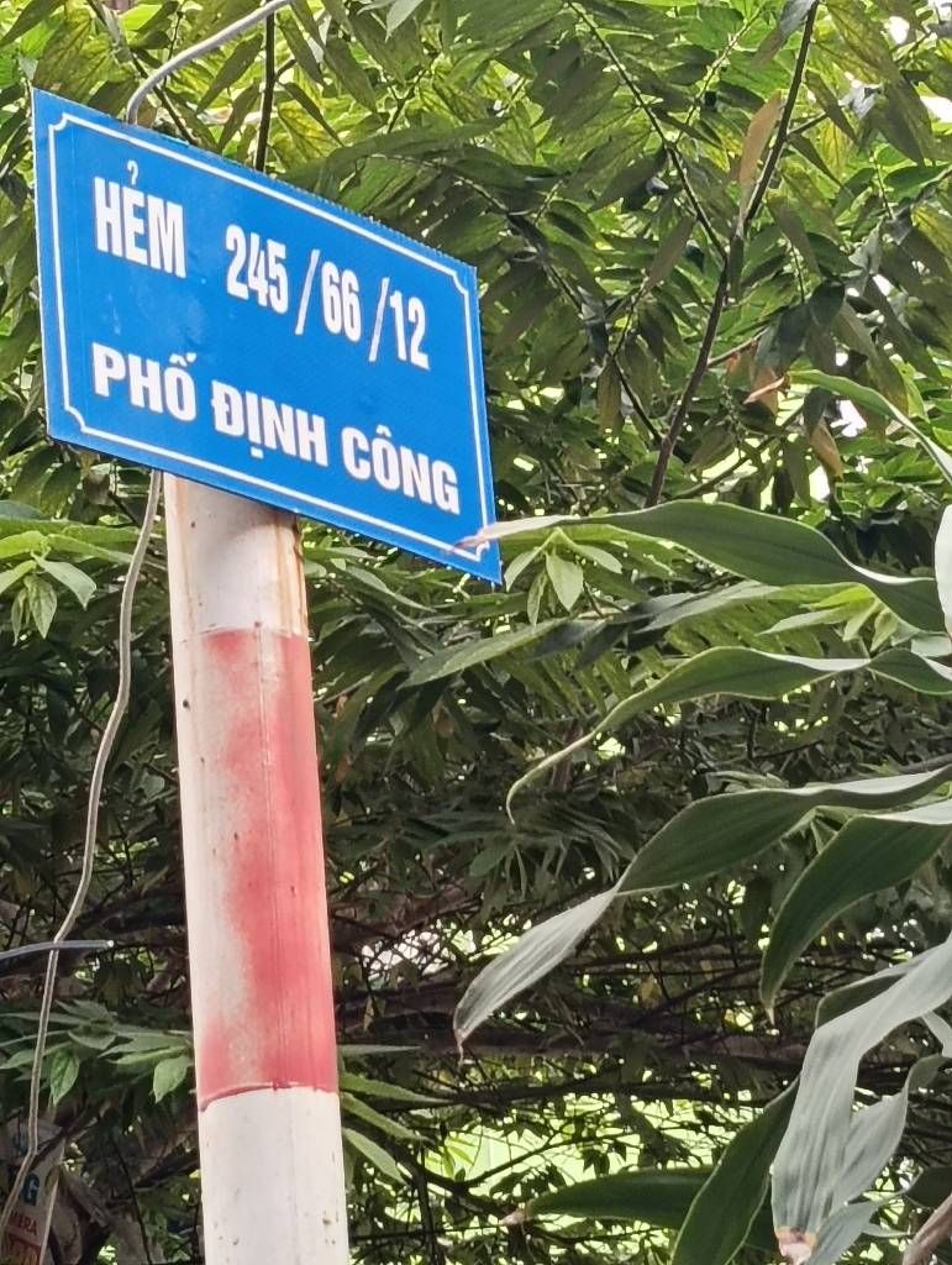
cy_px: 632
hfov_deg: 12.9
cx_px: 476
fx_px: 4206
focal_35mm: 115
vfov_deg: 17.1
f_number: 1.8
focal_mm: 3.98
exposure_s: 1/117
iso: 50
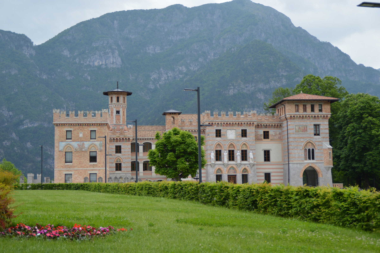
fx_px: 601
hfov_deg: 35.1
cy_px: 126
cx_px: 190
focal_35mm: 57
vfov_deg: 23.7
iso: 200
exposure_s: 1/500
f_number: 4.5
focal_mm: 38
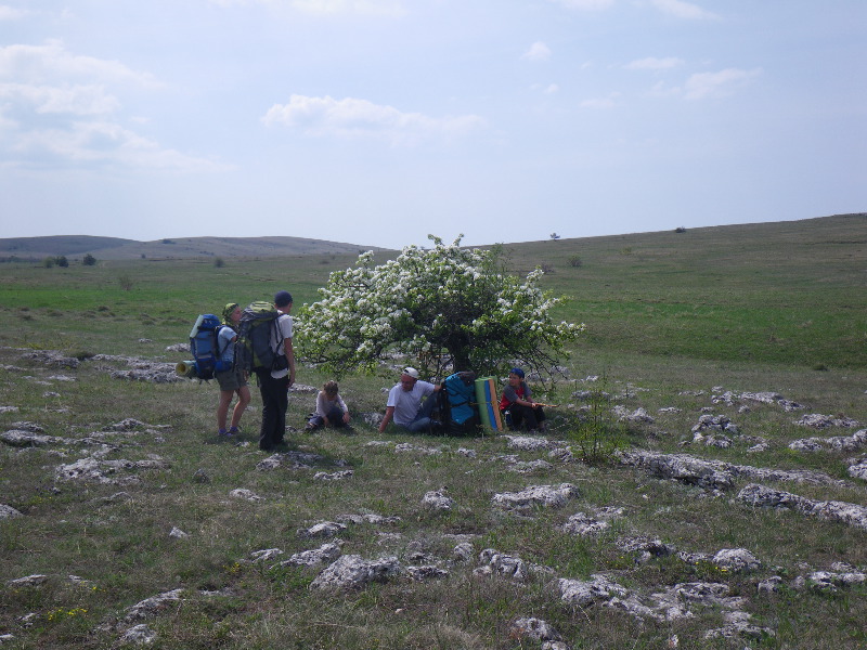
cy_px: 325
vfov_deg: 34.3
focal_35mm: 42
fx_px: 1052
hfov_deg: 44.8
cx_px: 434
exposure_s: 1/400
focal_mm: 7.5
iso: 50
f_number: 5
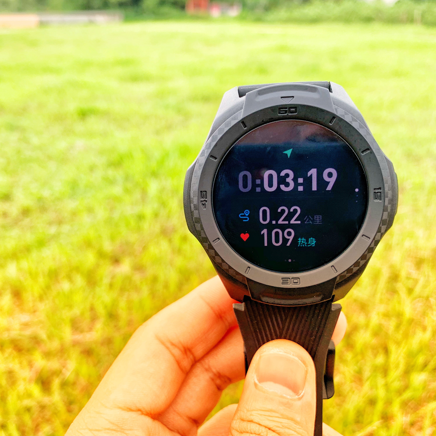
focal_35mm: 31
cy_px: 220
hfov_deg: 52.4
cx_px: 194
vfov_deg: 52.5
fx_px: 442
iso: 40
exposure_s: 1/121
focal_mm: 4.25
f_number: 1.8
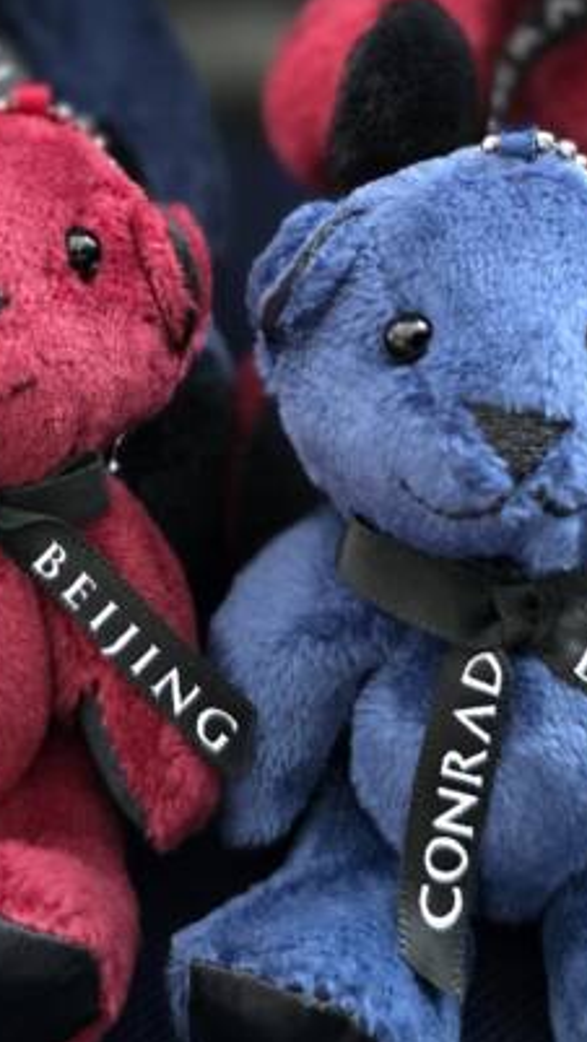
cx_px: 252
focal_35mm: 64
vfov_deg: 31.3
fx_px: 1768
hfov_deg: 18.8
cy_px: 101
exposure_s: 1/25
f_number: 1.7
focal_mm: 6.3
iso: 1250
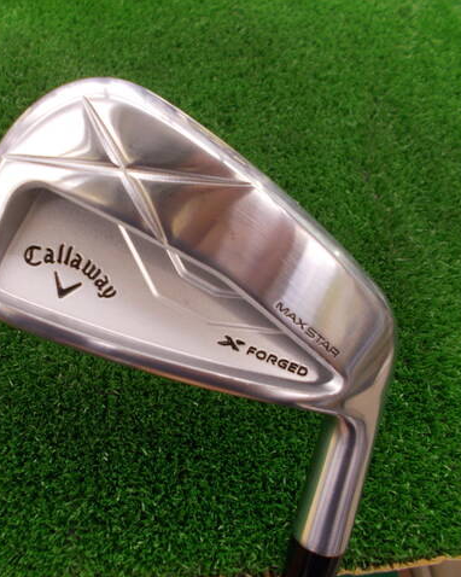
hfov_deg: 42.9
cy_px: 288
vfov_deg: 52.9
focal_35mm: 34
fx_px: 580
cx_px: 162
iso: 160
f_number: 3.2
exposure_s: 1/25
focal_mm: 4.6
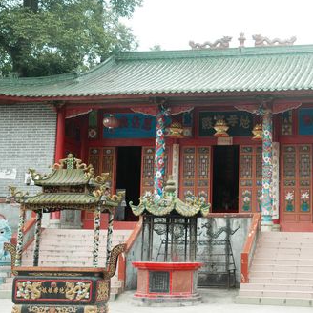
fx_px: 675
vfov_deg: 26.1
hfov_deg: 25.8
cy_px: 156
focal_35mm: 66
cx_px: 235
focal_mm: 34
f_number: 5.6
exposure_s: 1/50
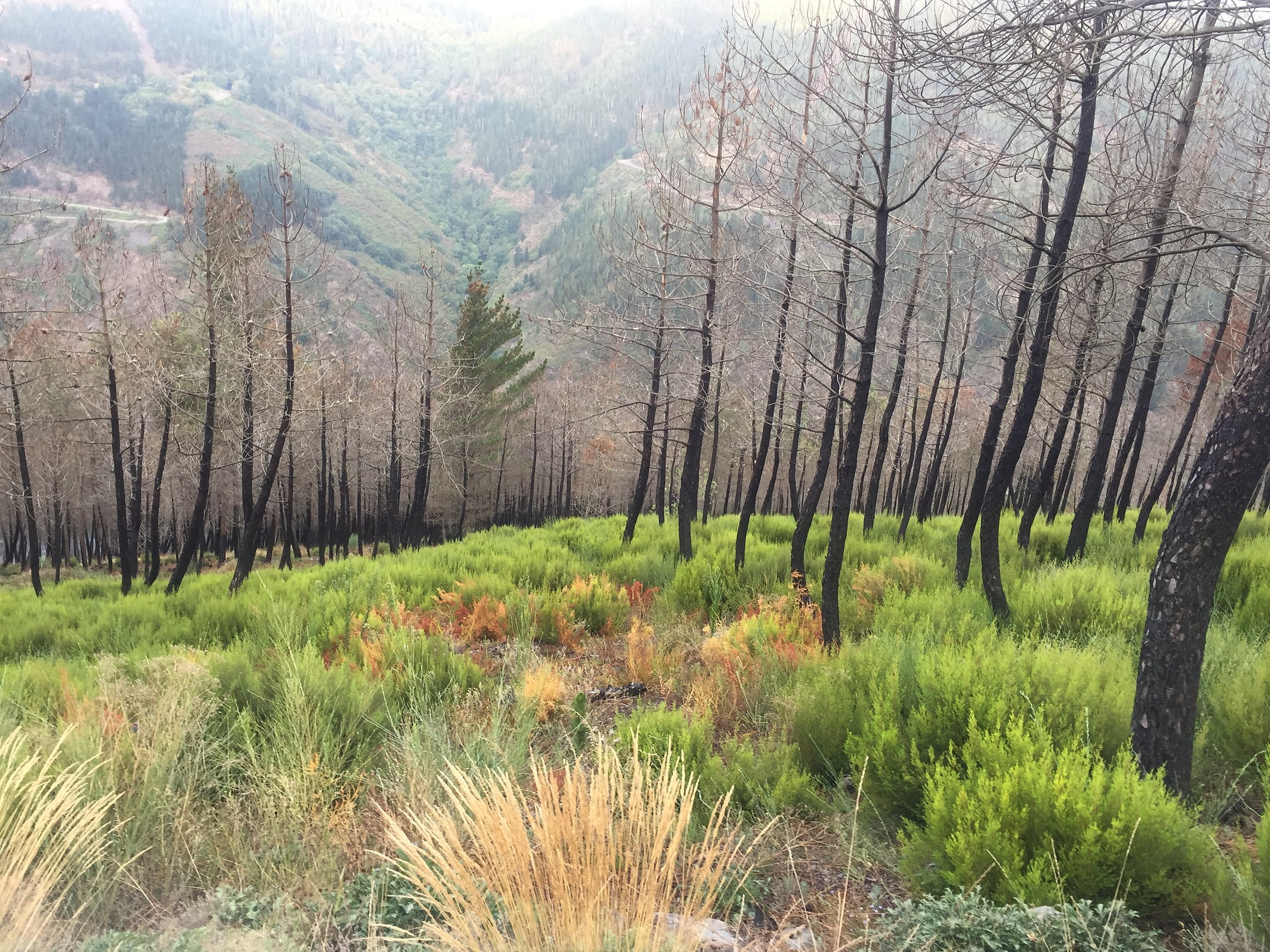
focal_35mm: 30
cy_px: 474
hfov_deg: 60.0
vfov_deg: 46.8
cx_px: 614
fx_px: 1101
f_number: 2.2
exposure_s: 1/100
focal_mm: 4.15
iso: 50
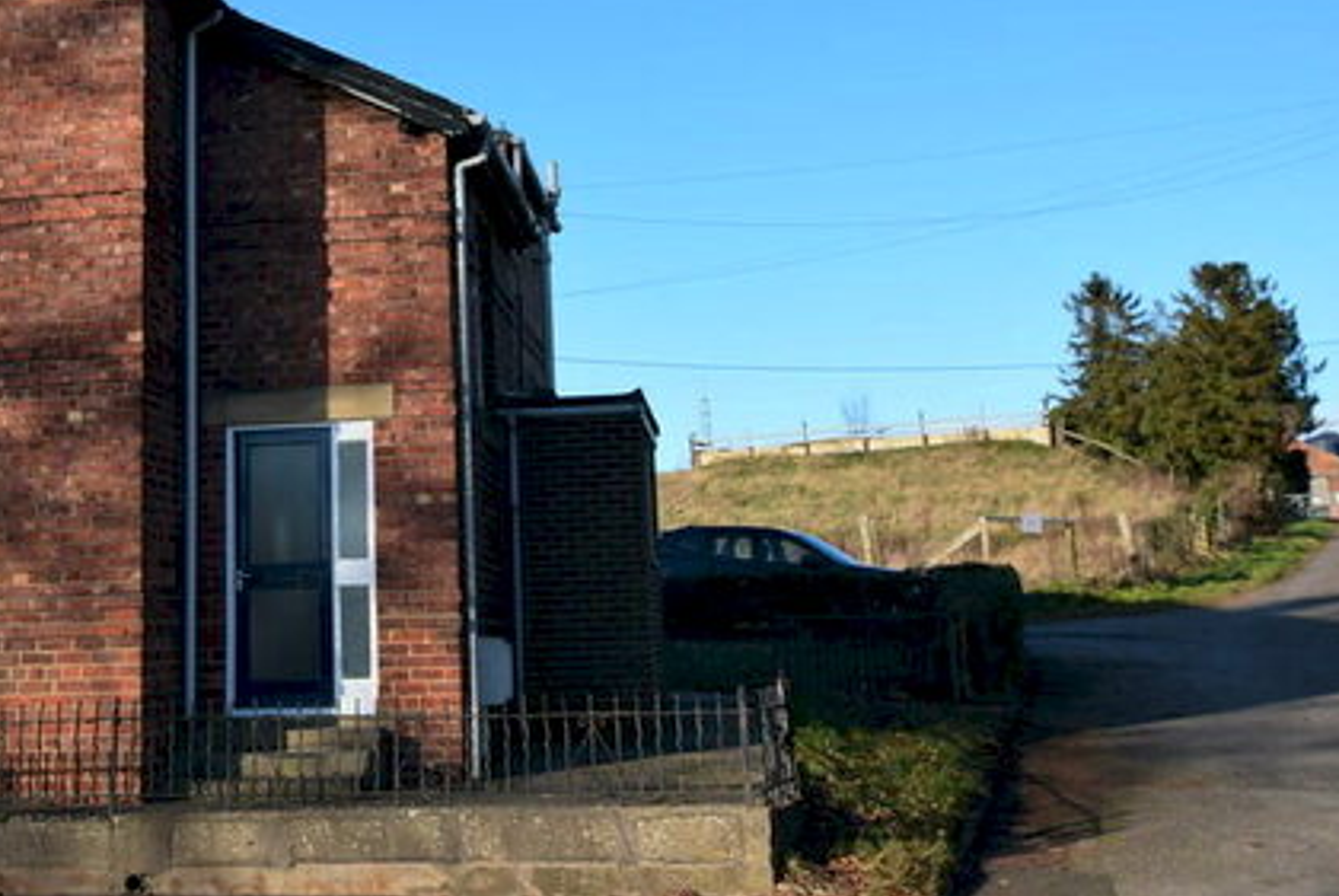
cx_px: 379
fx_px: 1862
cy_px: 242
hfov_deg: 38.8
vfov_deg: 26.8
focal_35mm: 50
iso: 100
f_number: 6.3
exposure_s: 1/160
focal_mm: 20
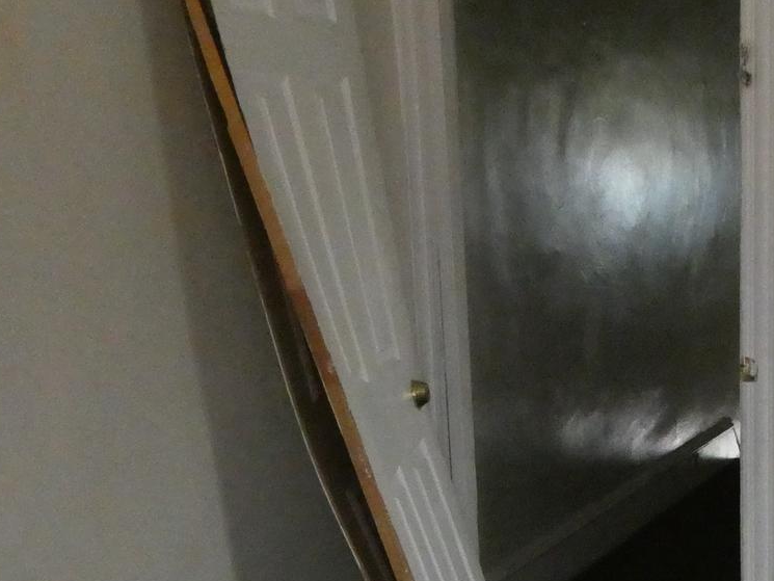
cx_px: 717
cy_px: 630
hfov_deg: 28.1
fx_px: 1476
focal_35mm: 66
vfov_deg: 21.2
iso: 1600
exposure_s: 1/60
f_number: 3.3
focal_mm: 4.3
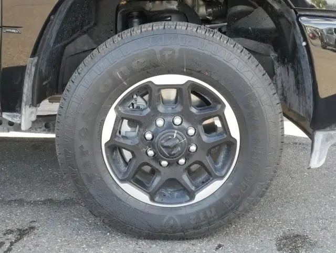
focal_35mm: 40
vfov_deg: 36.0
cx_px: 168
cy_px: 126
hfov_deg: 46.8
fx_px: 389
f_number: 20
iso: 3200
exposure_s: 1/50
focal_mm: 20
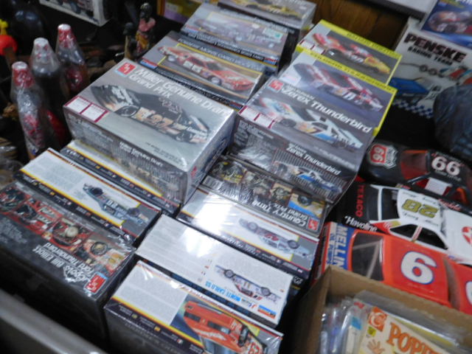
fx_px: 341
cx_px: 236
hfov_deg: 69.4
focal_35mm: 25
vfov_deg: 54.9
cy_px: 177
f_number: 3.4
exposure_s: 1/30
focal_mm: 4.5
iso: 360
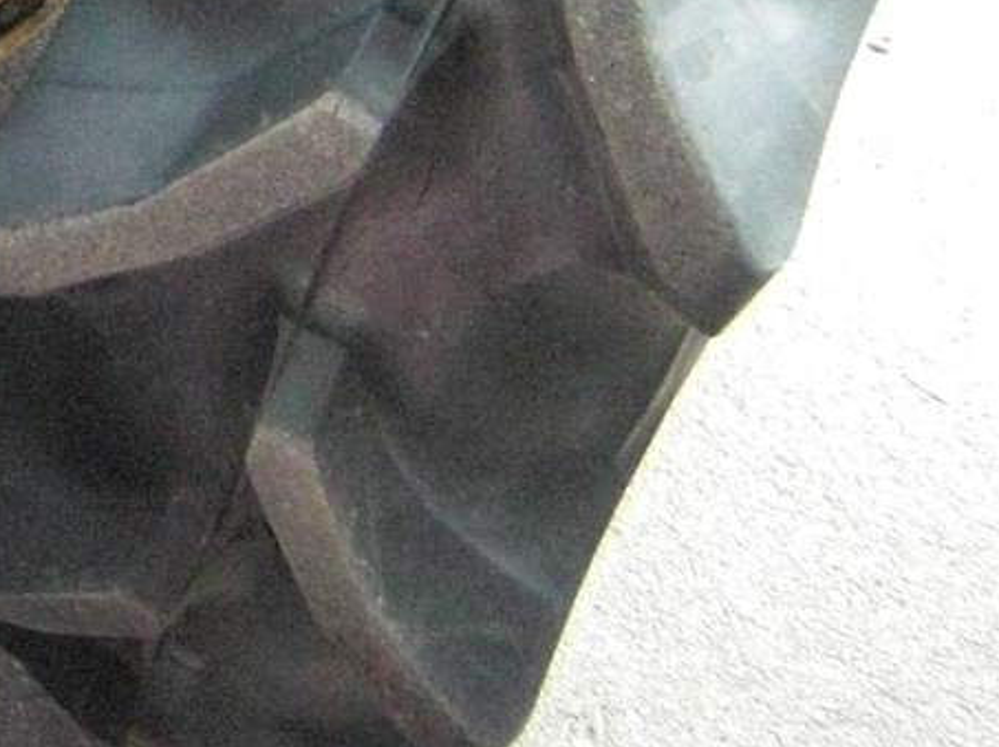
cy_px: -430
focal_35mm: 99
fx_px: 2855
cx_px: -483
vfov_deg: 13.9
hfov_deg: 17.8
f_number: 2.6
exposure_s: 1/125
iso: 800
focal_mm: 4.9
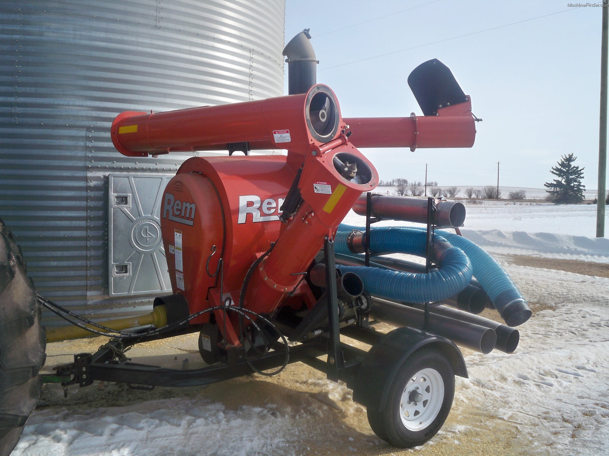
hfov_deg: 52.6
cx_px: 304
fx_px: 616
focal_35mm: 35
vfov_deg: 40.7
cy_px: 228
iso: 125
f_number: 4.7
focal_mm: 6.3
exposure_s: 1/640
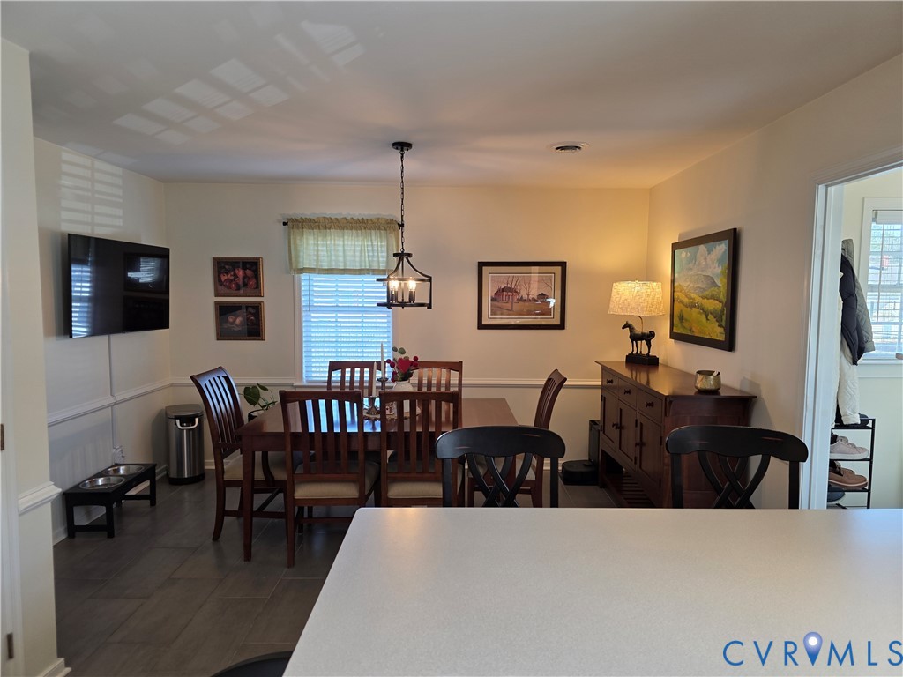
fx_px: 600
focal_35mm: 23
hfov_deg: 73.9
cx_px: 452
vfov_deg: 58.9
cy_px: 338
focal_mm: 6.3
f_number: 1.7
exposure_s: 1/120
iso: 100
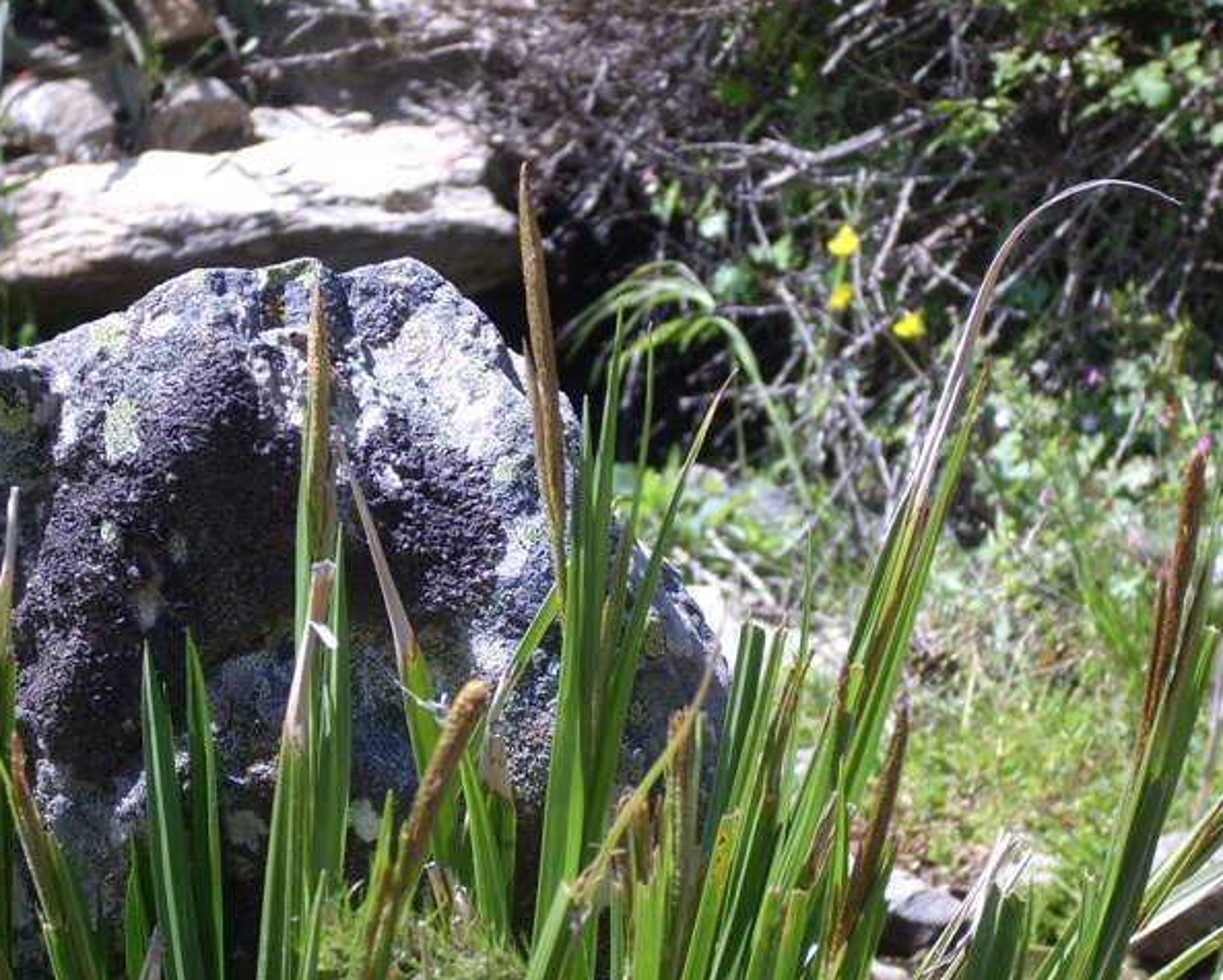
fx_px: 4309
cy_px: 489
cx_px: 600
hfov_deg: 16.2
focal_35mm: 119
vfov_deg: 13.0
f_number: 5.2
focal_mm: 18.6
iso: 64
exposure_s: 1/177
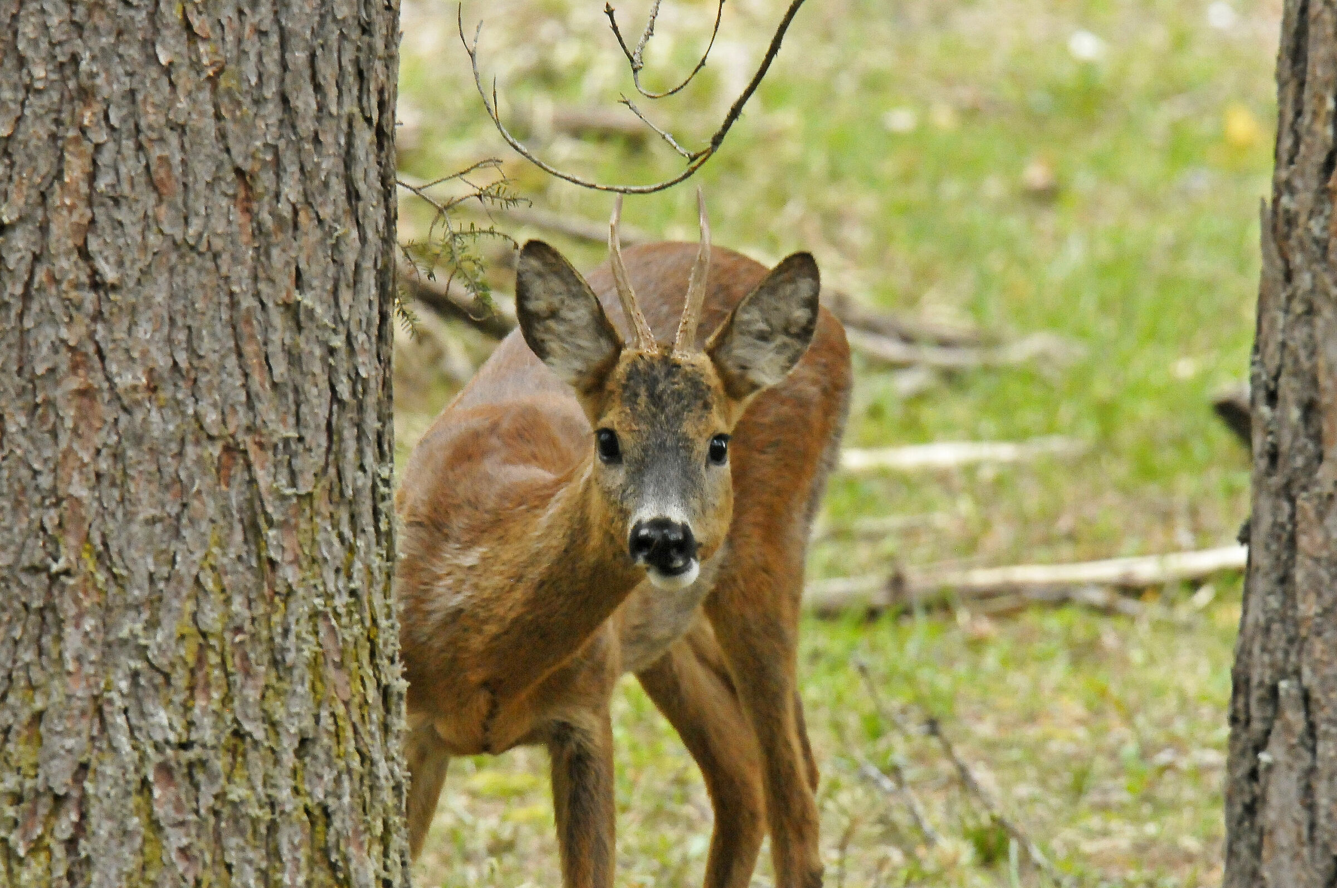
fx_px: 33384
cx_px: 668
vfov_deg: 1.5
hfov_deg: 2.3
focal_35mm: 900
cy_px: 444
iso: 3200
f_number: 9
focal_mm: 600
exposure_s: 1/40
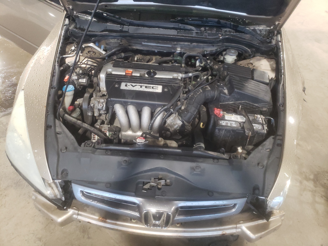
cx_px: 164
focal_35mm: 26
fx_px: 246
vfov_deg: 53.1
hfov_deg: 67.3
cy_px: 123
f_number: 1.5
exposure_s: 1/30
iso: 336
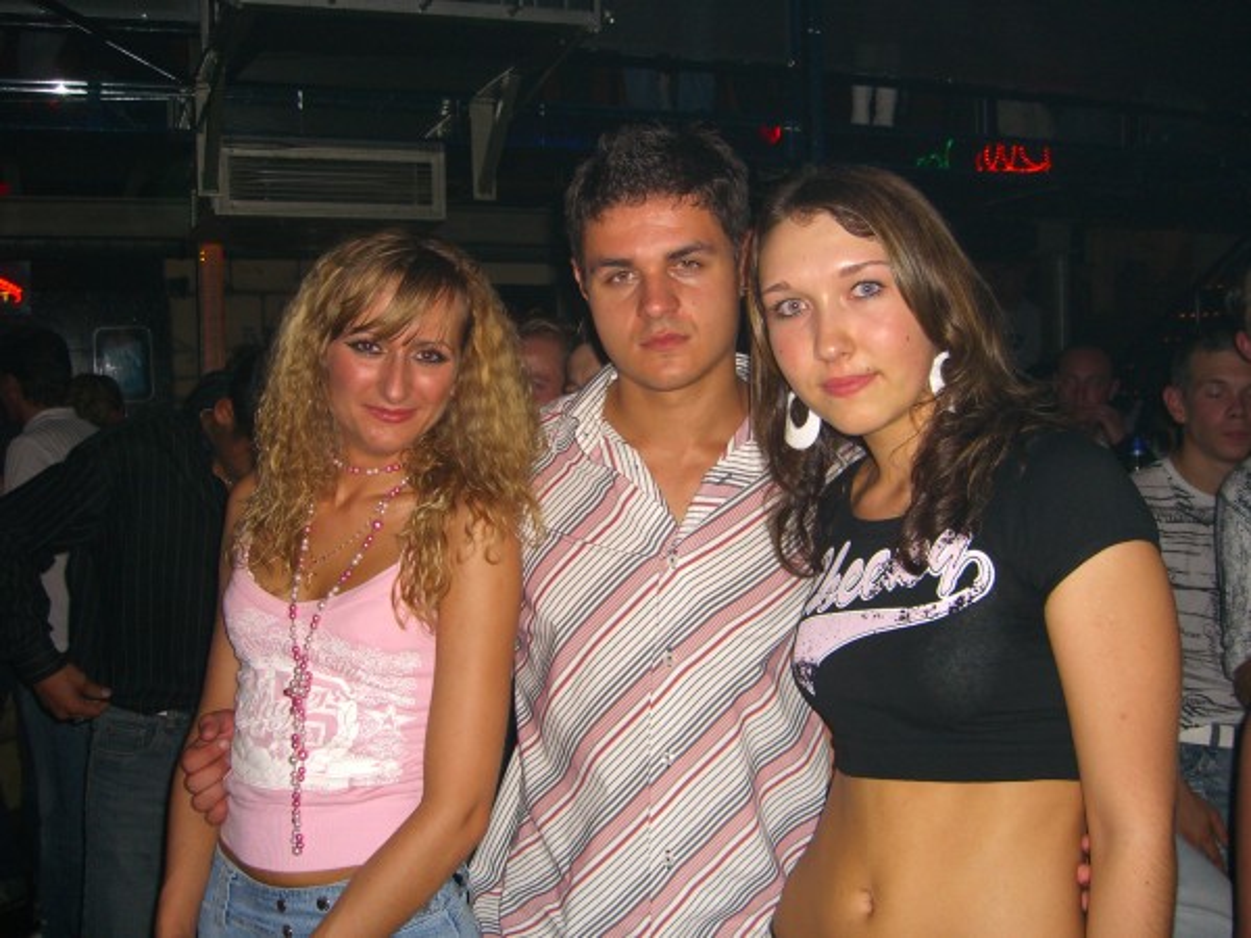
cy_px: 469
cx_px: 626
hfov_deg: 49.0
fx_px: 1373
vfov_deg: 37.7
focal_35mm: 38
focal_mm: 7.9
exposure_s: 1/60
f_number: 2.8
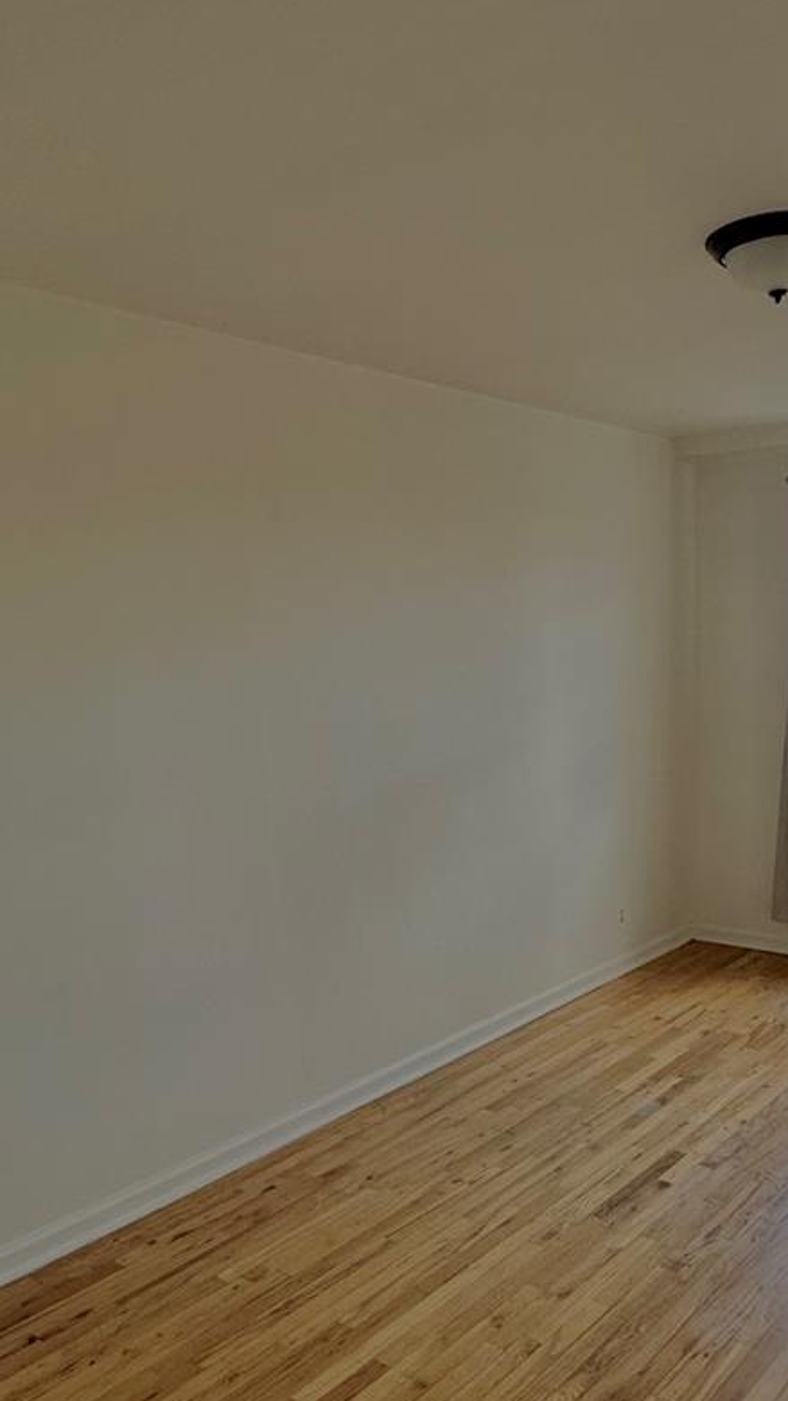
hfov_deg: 38.8
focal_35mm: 30
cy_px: 866
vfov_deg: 63.5
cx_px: 460
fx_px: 1115
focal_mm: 2.22
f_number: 2.2
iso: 100
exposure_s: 1/99
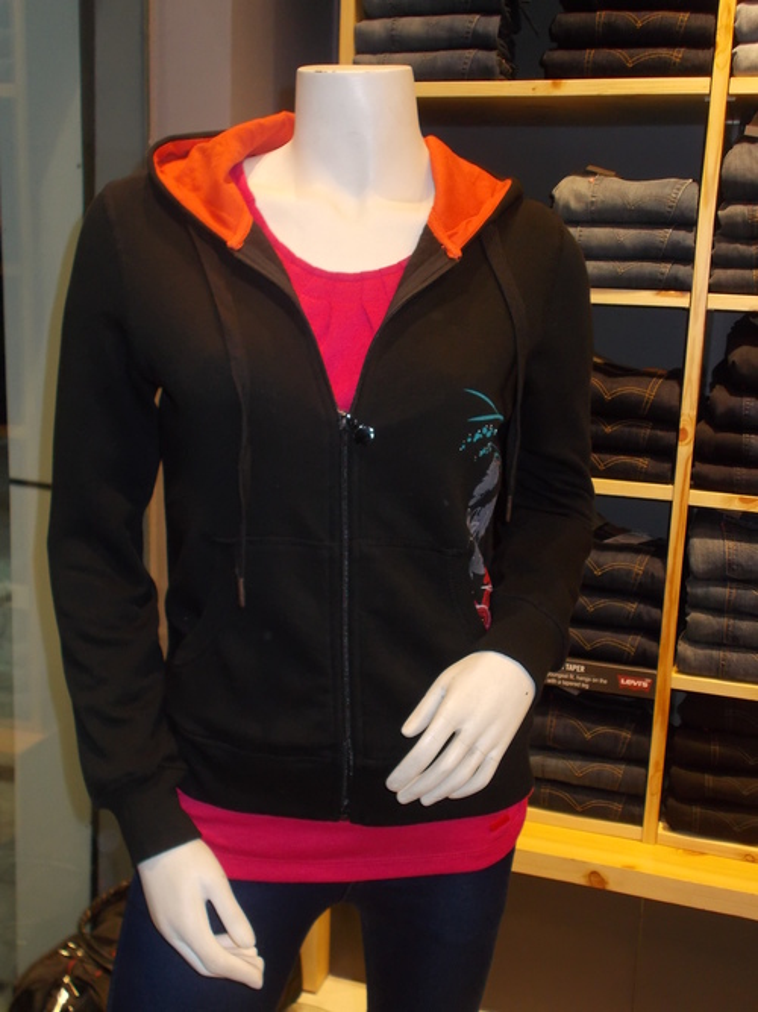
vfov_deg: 47.9
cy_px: 506
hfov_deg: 36.8
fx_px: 1139
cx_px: 379
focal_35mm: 39
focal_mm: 6.9
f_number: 3.9
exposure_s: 1/30
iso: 200
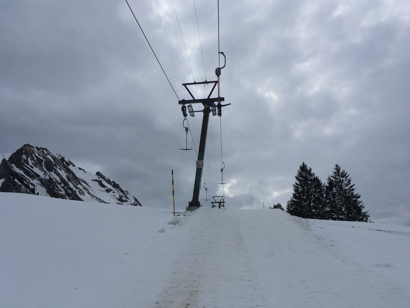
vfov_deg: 48.2
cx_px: 205
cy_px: 154
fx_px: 343
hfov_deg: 61.7
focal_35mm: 29
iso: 25
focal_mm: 4.15
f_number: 2.2
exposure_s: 1/1282
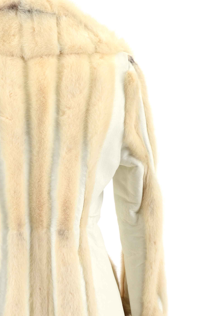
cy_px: 214
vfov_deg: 13.3
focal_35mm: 155
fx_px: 1356
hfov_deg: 8.8
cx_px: 23
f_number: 10
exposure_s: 1/60
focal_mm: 58
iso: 160
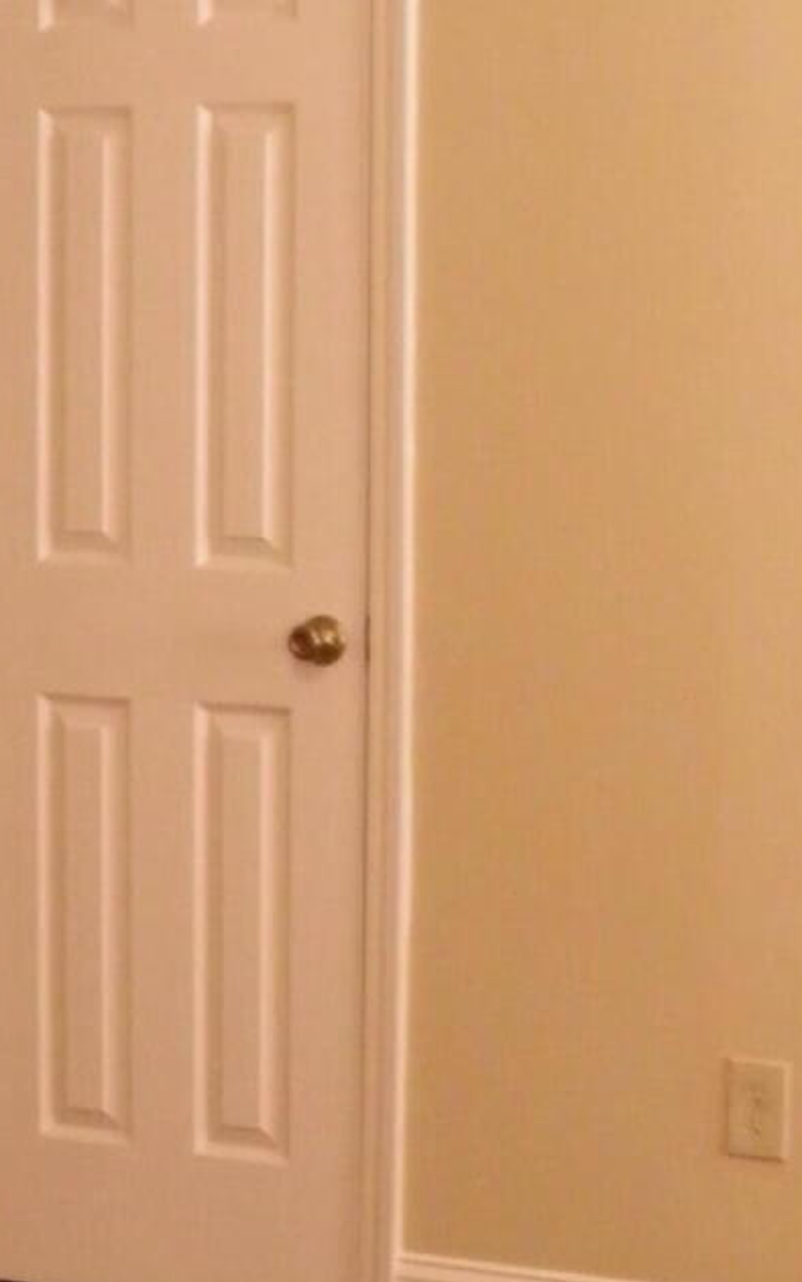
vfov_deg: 20.6
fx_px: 3530
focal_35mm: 101
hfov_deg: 12.9
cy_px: 781
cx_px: 562
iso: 400
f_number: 3
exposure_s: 1/25
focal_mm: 5.5
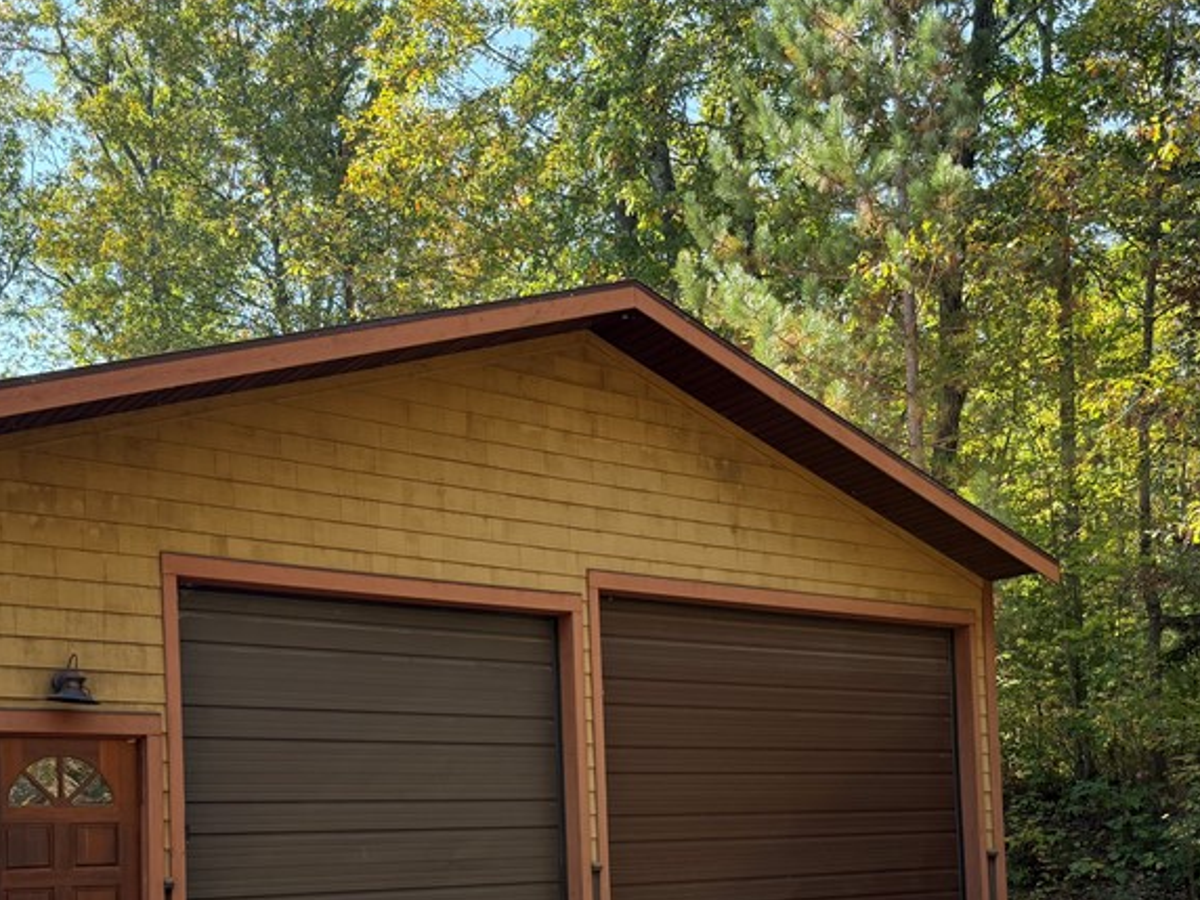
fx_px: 1491
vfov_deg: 32.3
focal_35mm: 43
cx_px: 600
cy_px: 774
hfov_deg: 43.9
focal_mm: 6.76
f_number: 1.78
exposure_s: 1/627
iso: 100
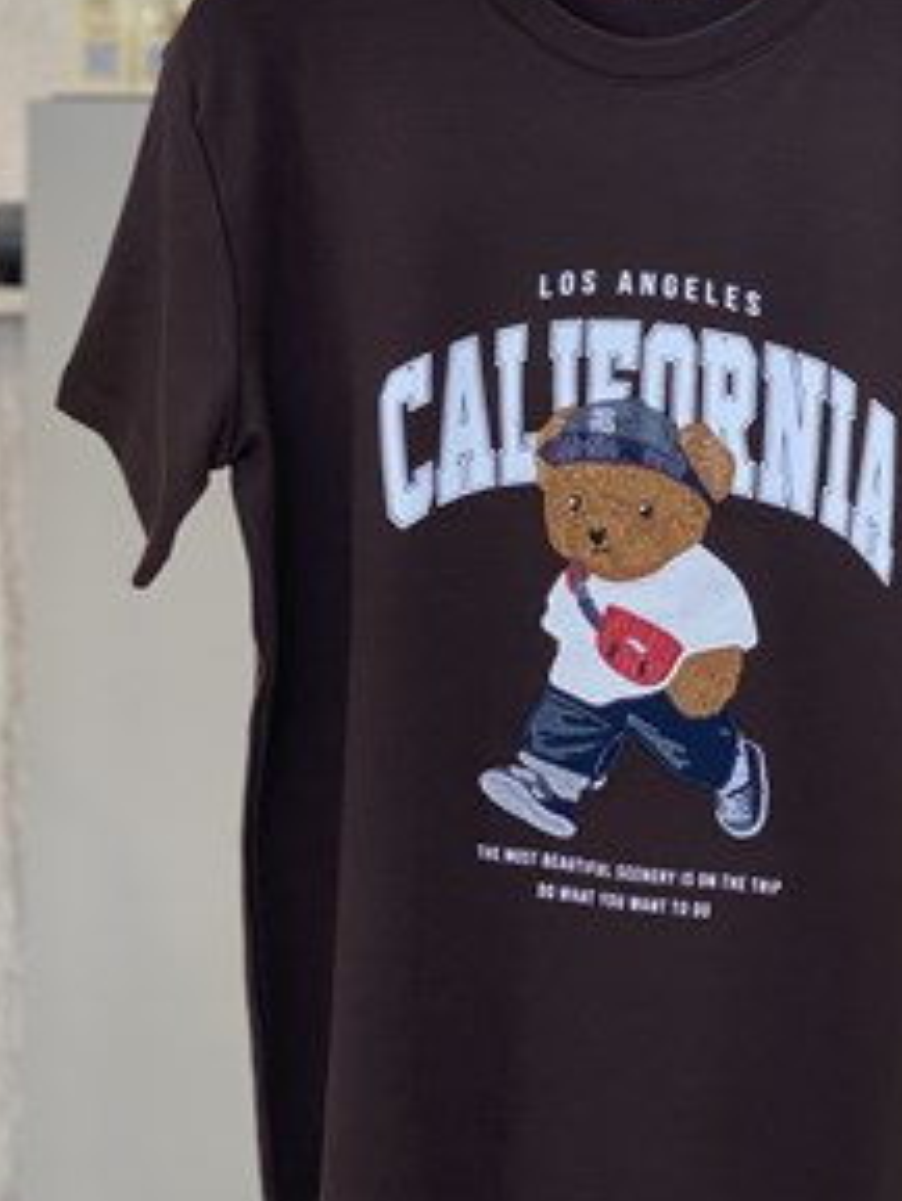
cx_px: 632
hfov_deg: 16.2
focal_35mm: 91
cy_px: 490
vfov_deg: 21.5
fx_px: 3159
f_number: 2
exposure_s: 1/122
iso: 125
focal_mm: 6
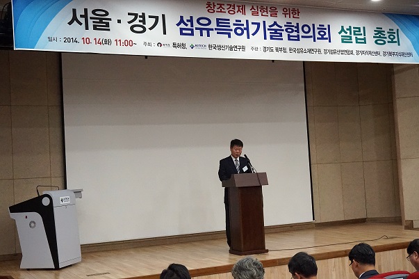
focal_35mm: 50
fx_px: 576
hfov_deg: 40.0
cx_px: 210
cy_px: 140
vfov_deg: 27.2
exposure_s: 1/160
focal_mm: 33
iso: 3200
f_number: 5.6
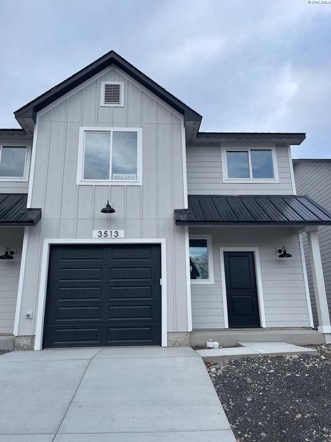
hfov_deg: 54.9
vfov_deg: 69.4
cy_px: 221
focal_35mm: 25
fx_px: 319
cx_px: 166
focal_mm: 5.1
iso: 32
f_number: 1.6
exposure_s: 1/1130
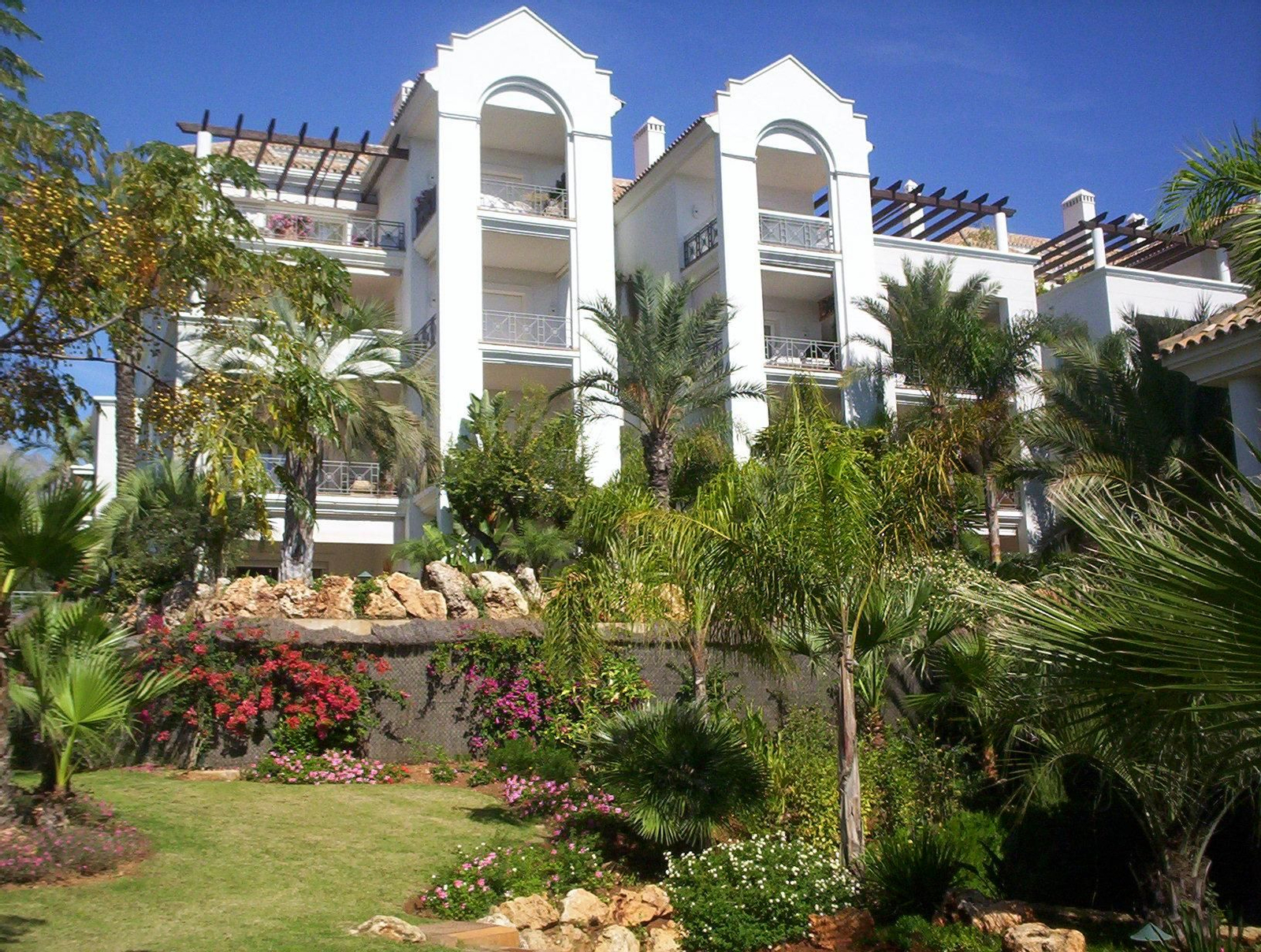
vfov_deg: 37.9
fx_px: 1388
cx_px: 630
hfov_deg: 48.9
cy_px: 476
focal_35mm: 38
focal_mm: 4.99
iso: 100
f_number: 4.5
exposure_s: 1/883
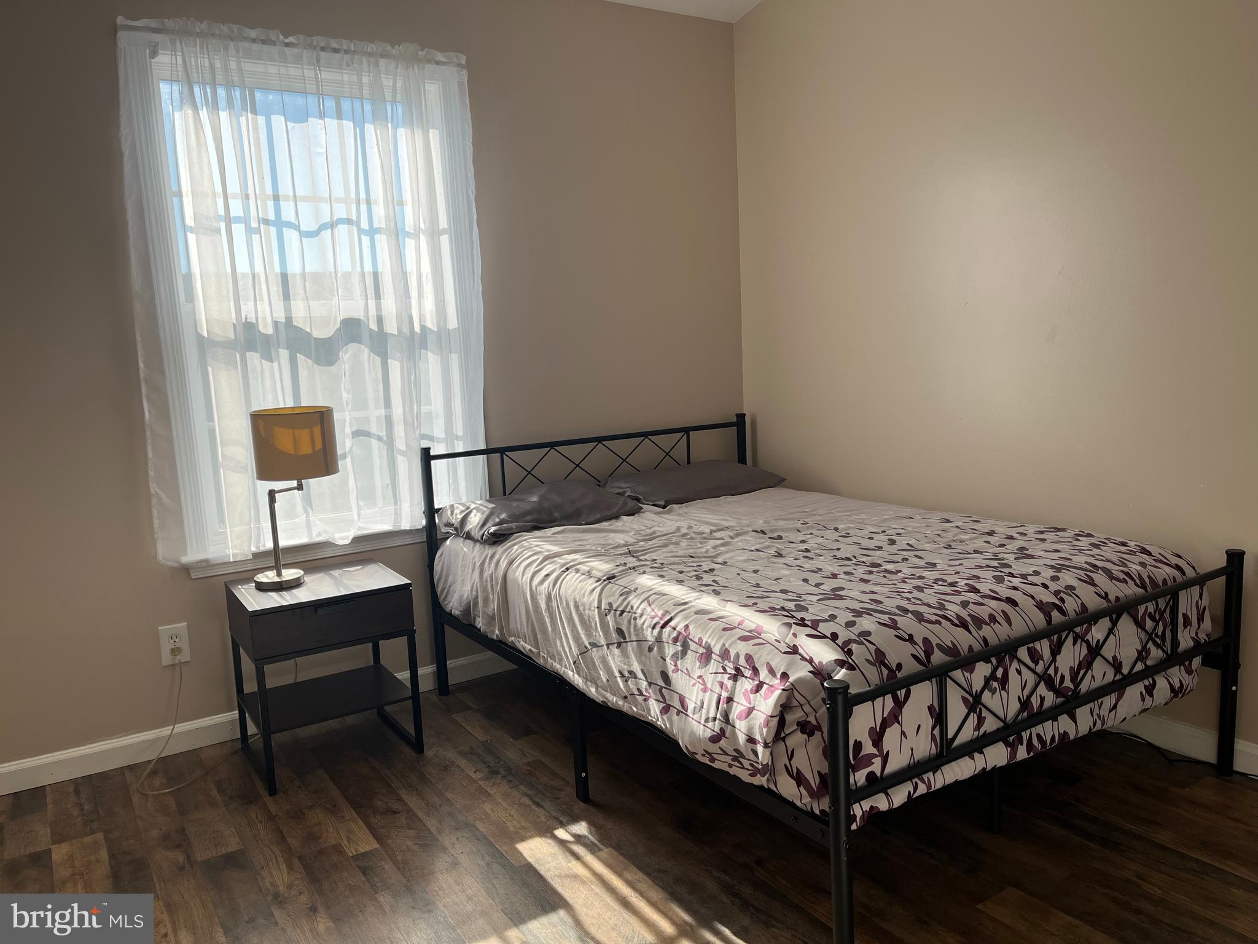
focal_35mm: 26
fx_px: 945
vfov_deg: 53.1
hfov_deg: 67.3
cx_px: 629
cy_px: 472
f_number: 1.6
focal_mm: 5.1
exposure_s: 1/653
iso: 50
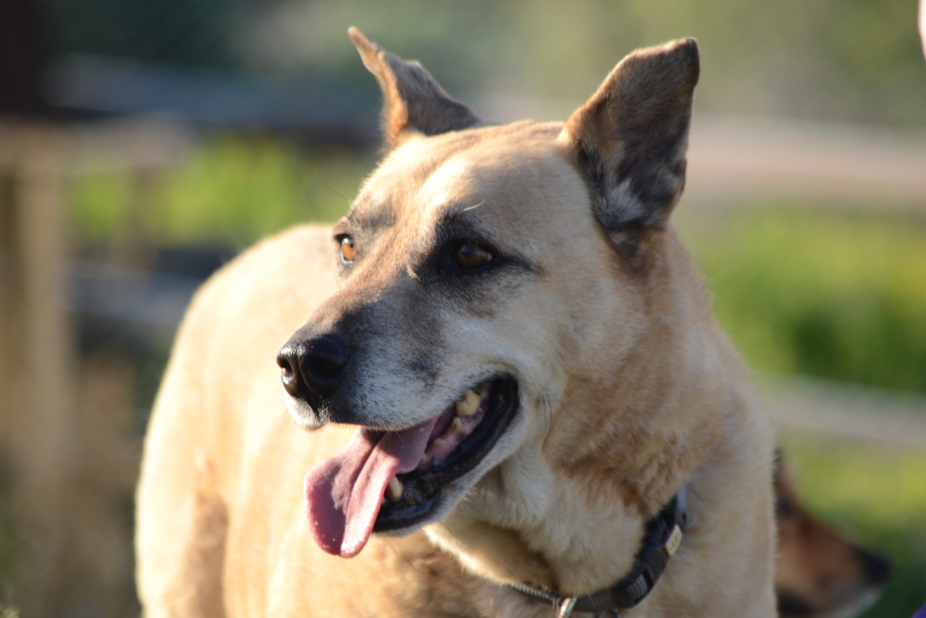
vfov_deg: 3.5
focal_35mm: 390
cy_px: 309
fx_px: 10031
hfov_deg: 5.3
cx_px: 463
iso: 100
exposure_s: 1/125
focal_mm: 260
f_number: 7.1
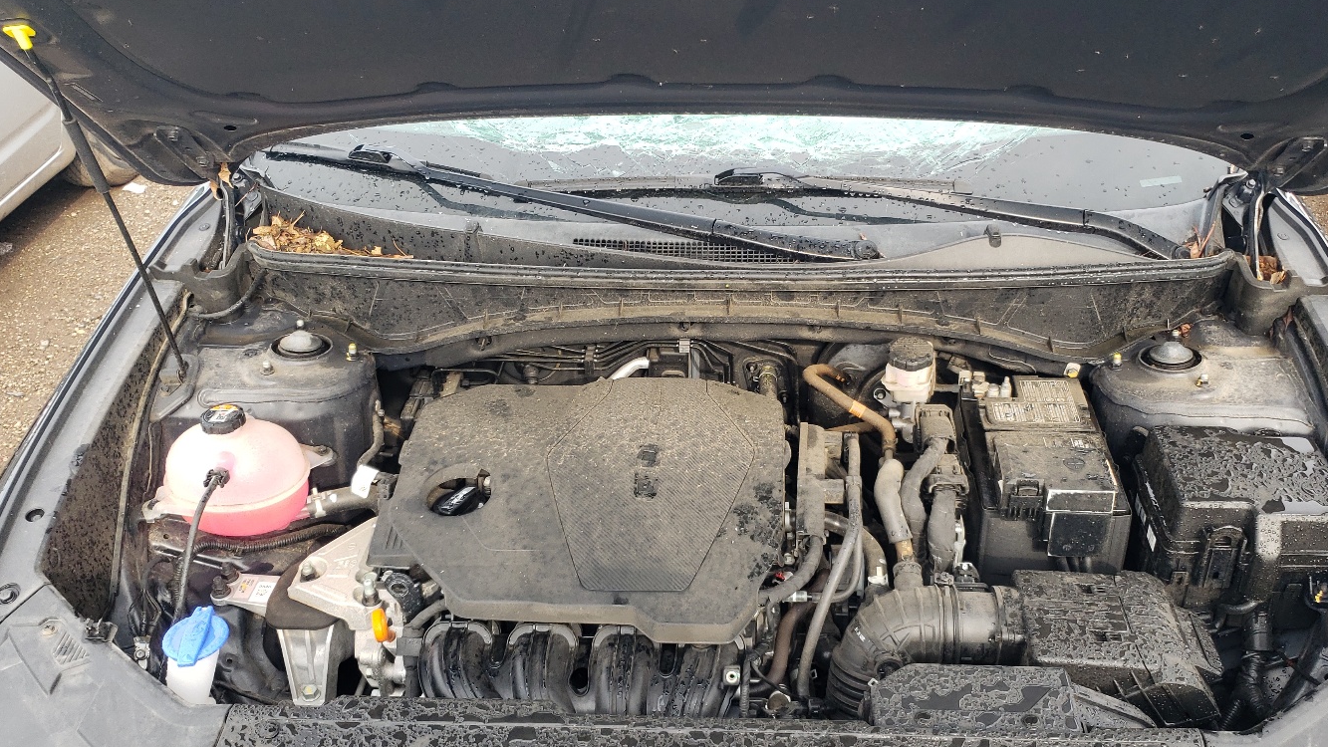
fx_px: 1197
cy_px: 391
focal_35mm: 34
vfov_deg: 34.7
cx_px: 715
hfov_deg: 58.0
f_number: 1.5
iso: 50
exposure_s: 1/278
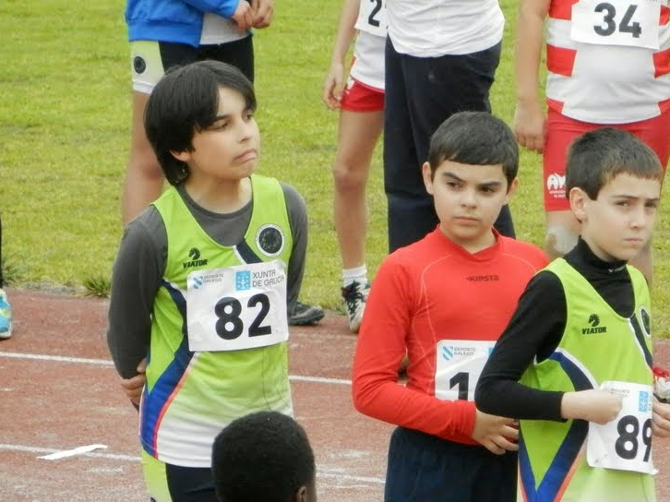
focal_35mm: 656
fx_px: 12693
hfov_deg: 3.0
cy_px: 288
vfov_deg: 2.3
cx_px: 461
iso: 640
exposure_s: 1/400
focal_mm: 83.2
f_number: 5.7
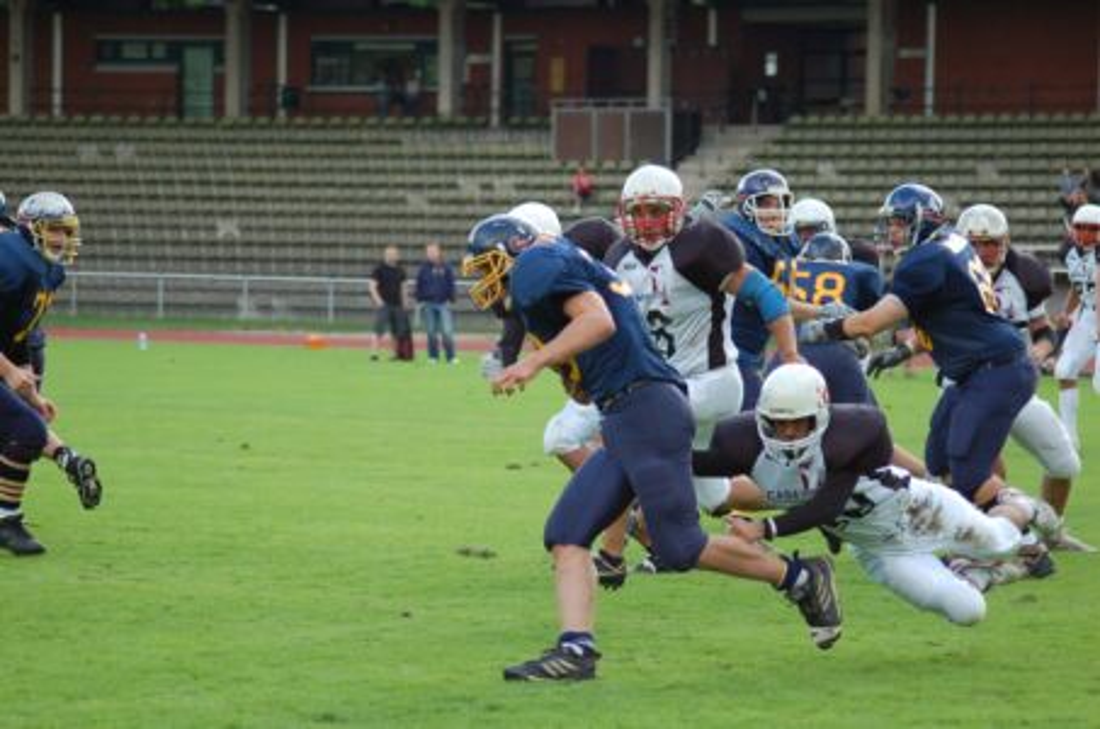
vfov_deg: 9.1
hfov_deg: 13.7
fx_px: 4574
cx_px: 550
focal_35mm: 150
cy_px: 364
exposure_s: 1/640
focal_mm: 100
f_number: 4.2
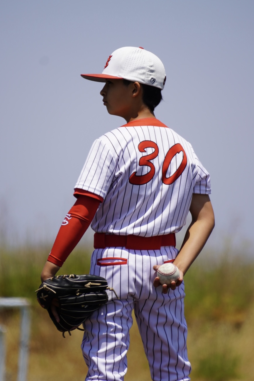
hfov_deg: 3.0
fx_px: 4773
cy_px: 190
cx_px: 127
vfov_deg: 4.6
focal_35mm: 451
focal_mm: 300
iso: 100
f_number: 6.7
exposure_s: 1/500
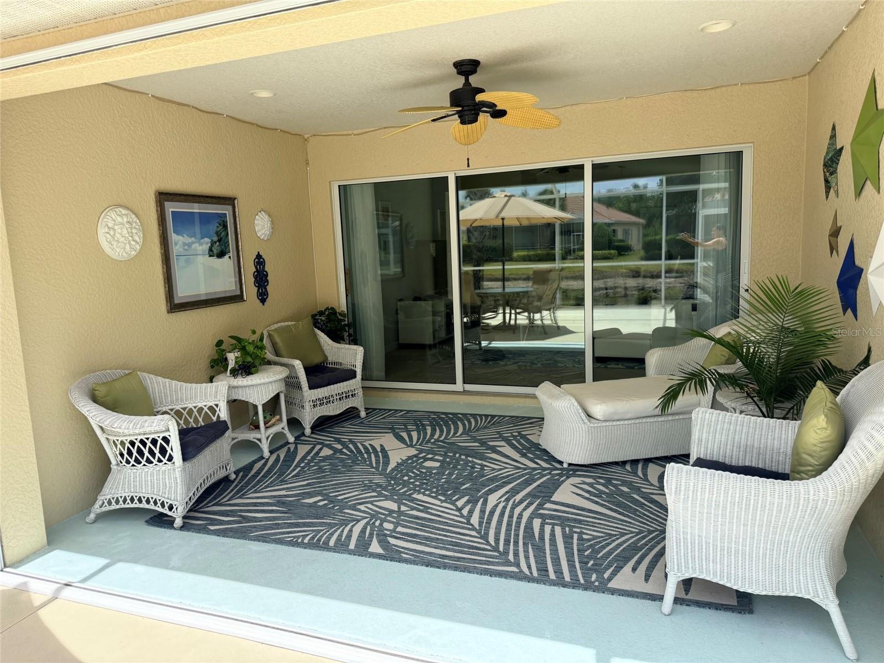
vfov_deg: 56.8
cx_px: 442
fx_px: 613
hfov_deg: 71.6
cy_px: 332
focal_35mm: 24
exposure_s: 1/1727
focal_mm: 6.76
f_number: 1.78
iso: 100
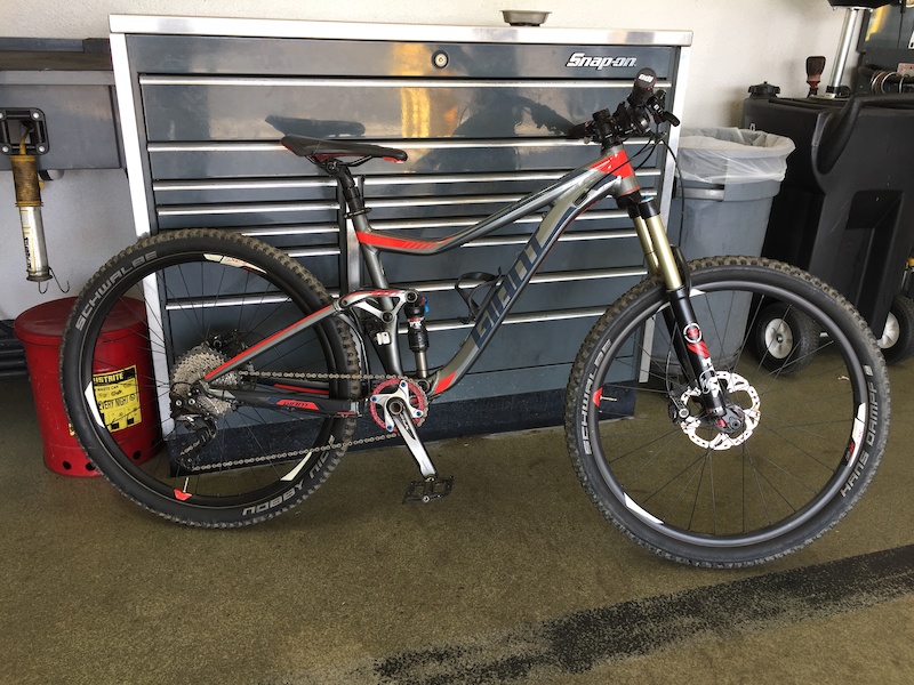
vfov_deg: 48.2
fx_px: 766
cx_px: 457
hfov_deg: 61.7
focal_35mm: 29
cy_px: 342
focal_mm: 4.15
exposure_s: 1/40
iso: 32
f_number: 2.2
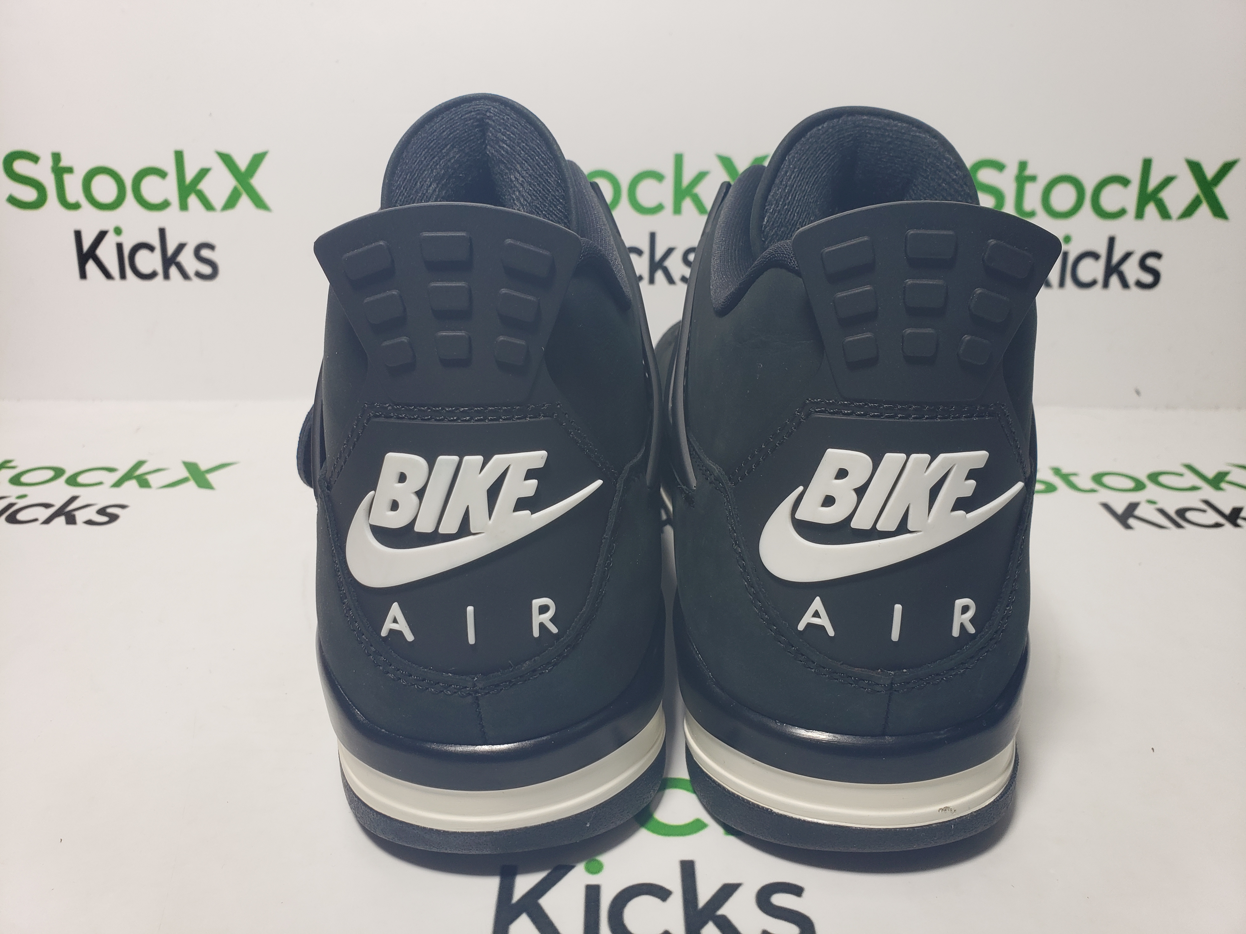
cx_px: 623
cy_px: 467
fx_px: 936
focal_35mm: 26
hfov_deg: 67.3
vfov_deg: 53.1
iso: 50
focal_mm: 4.3
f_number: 2.4
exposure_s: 1/161
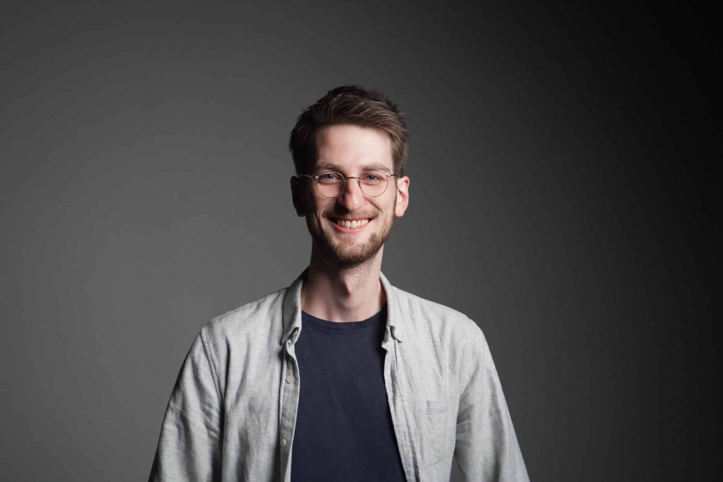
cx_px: 362
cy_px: 241
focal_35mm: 59
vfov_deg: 23.0
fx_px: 1185
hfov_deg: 33.9
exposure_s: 1/160
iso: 8000
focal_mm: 59
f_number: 5
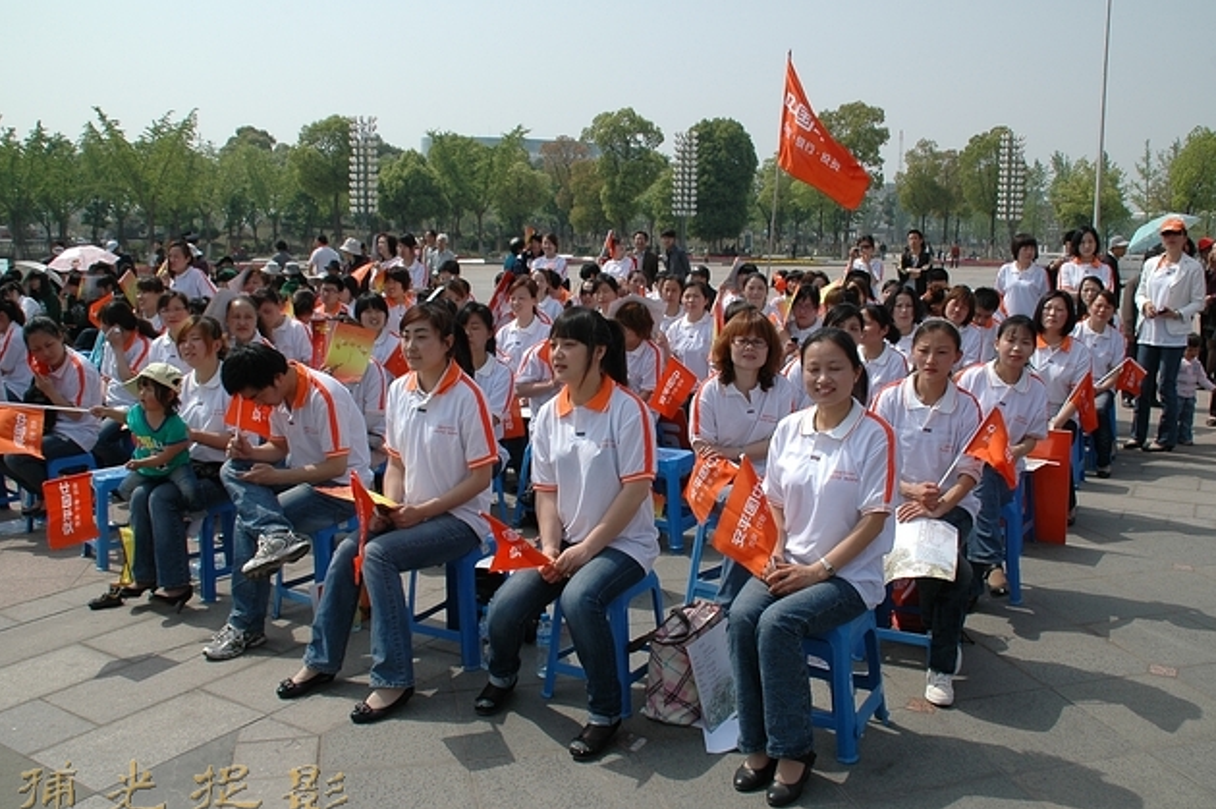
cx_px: 625
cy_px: 418
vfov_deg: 43.5
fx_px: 1013
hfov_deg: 62.0
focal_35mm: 30
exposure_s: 1/400
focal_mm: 18
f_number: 10
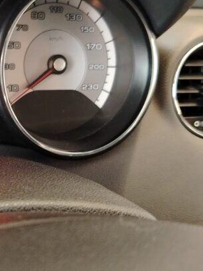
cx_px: -10
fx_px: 470
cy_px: 145
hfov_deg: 23.2
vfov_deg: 32.2
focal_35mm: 60
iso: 3609
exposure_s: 1/25
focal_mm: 5.25
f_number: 1.75
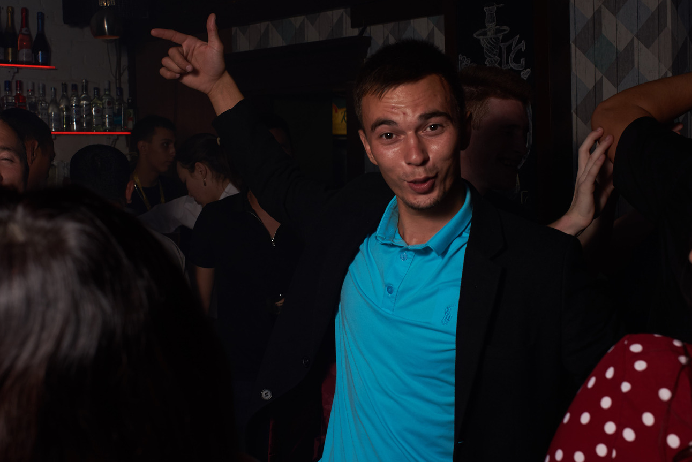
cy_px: 186
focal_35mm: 52
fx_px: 1000
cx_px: 305
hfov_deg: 38.1
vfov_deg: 26.0
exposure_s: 1/160
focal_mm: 35
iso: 250
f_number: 8
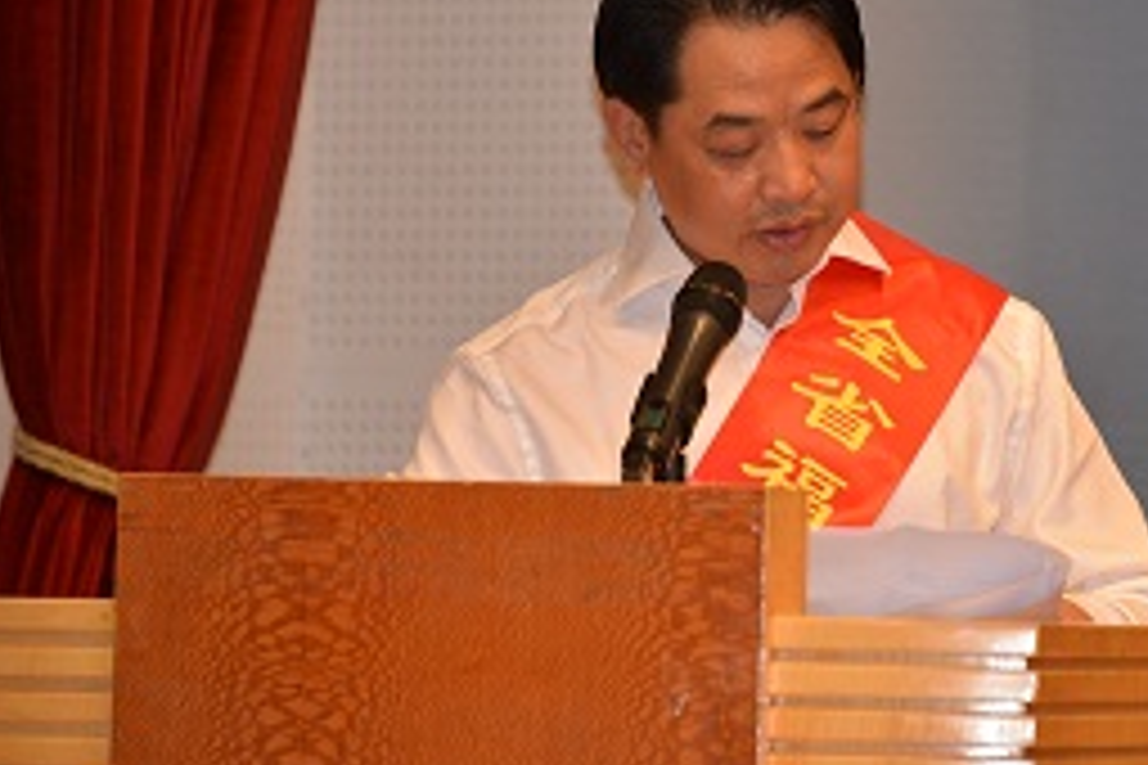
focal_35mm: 471
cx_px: 837
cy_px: 200
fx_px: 15018
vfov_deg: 2.9
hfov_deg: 4.4
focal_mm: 300
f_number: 5.6
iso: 720
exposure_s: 1/60
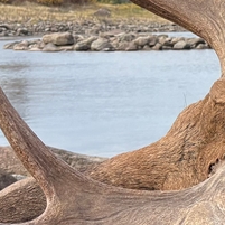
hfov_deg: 11.0
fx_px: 1007
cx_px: 522
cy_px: 101
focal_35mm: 137
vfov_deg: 12.7
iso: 50
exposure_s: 1/2538
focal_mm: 5.96
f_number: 1.6
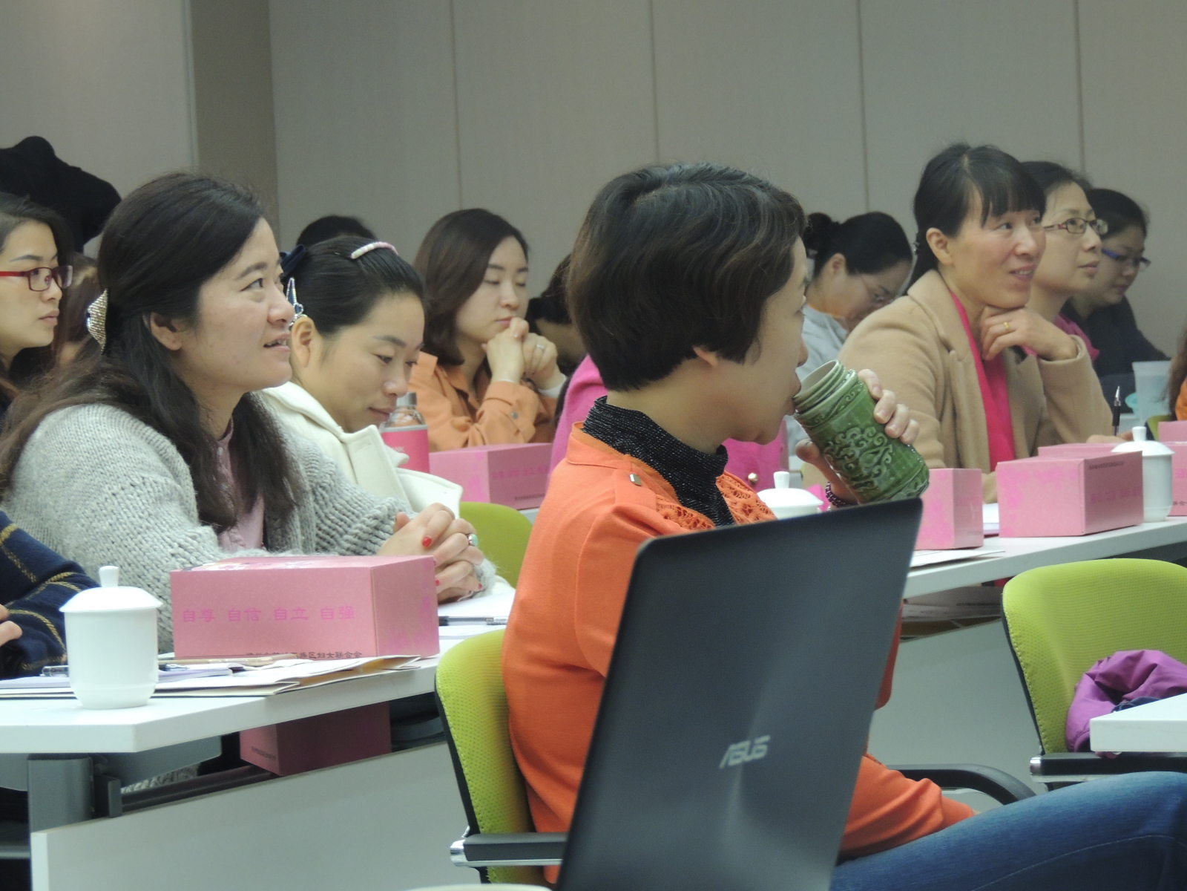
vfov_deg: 10.2
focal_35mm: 145
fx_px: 4972
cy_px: 446
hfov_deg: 13.6
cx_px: 594
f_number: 4.4
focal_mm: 25.8
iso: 450
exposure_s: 1/30
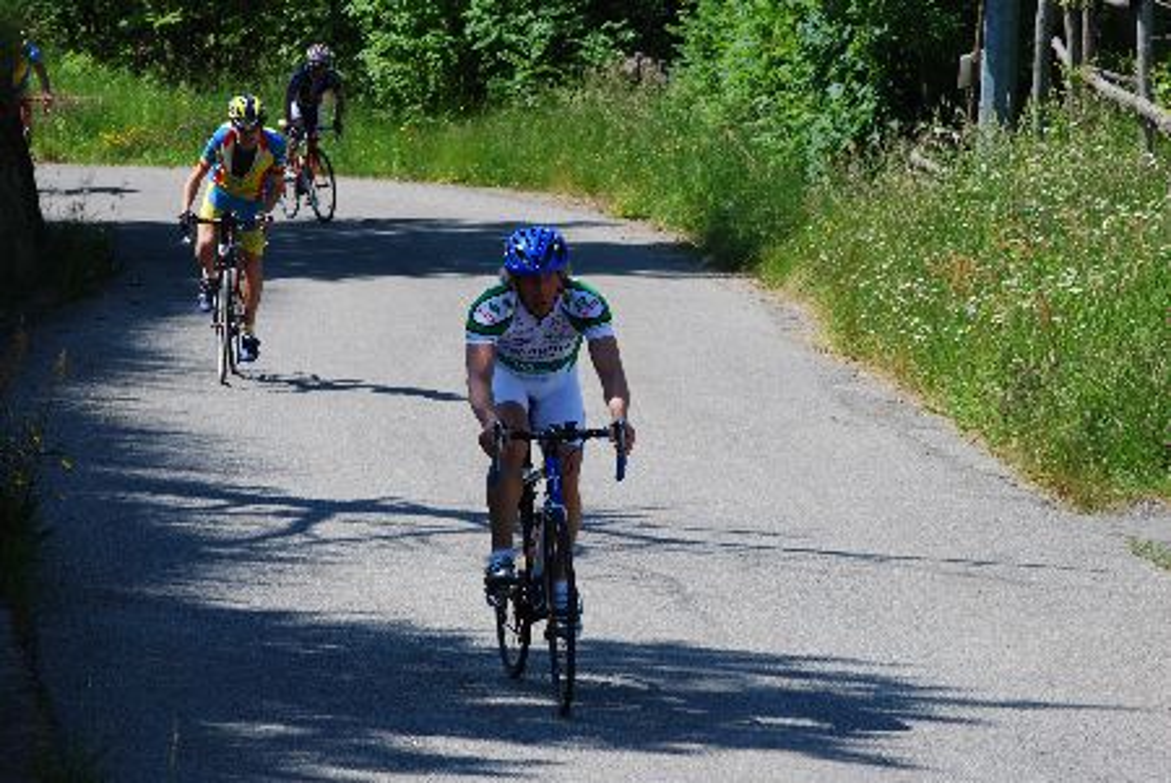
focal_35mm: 183
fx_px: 5958
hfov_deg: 11.2
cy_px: 392
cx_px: 586
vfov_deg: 7.5
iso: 100
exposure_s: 1/125
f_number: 10
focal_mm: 122
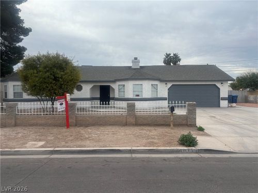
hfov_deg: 67.3
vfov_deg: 53.1
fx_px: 194
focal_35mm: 26
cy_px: 96
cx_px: 129
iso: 50
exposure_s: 1/3205
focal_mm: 5.96
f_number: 1.6
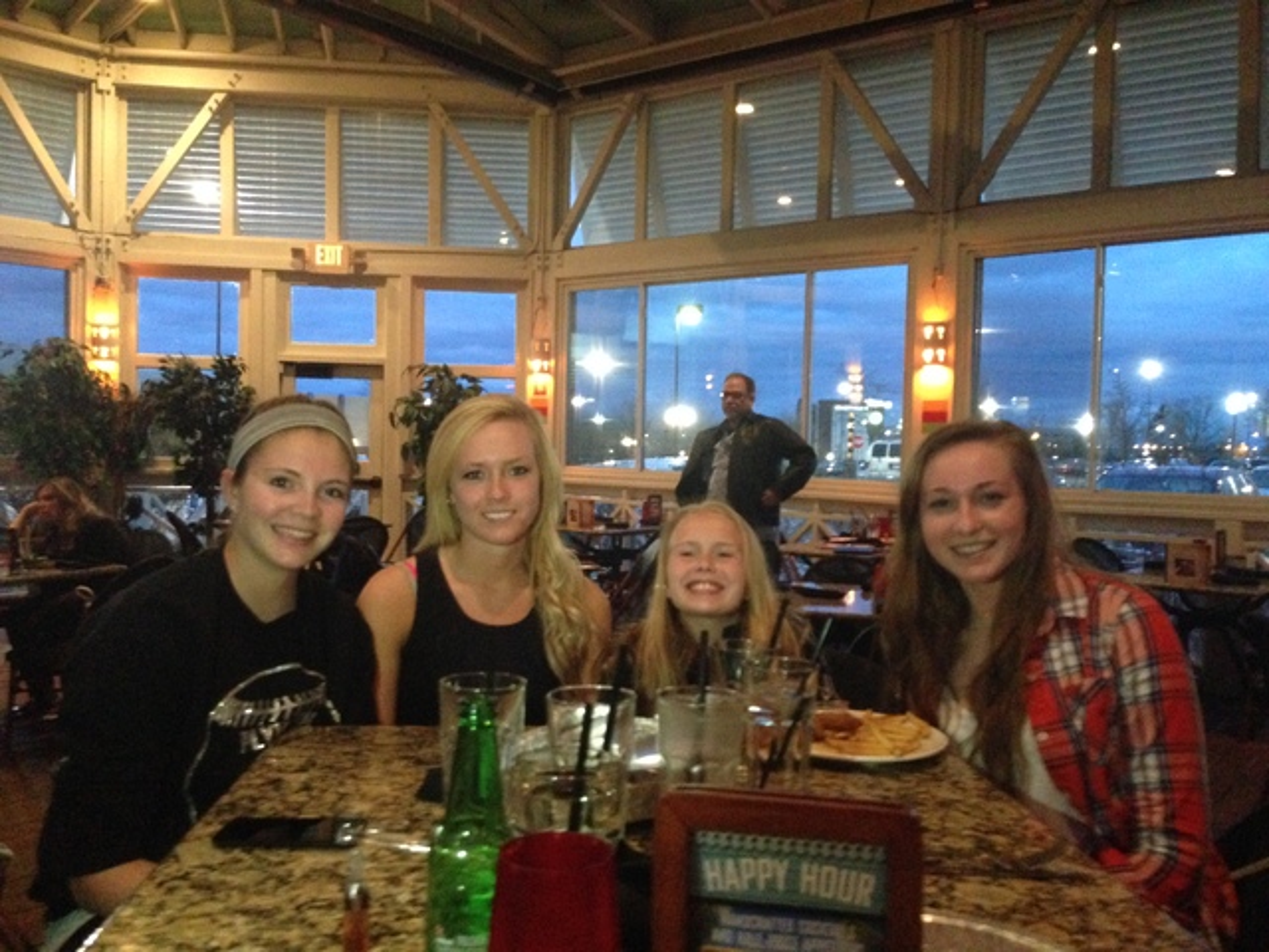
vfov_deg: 42.9
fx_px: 1210
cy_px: 476
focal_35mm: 33
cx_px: 634
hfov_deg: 55.4
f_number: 2.4
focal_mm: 4.12
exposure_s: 1/15
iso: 800
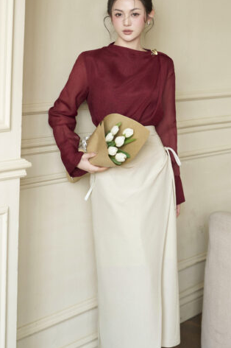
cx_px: 116
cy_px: 125
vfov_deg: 27.2
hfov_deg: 18.4
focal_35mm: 74
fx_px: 713
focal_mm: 50
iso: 400
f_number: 2.8
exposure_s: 1/160
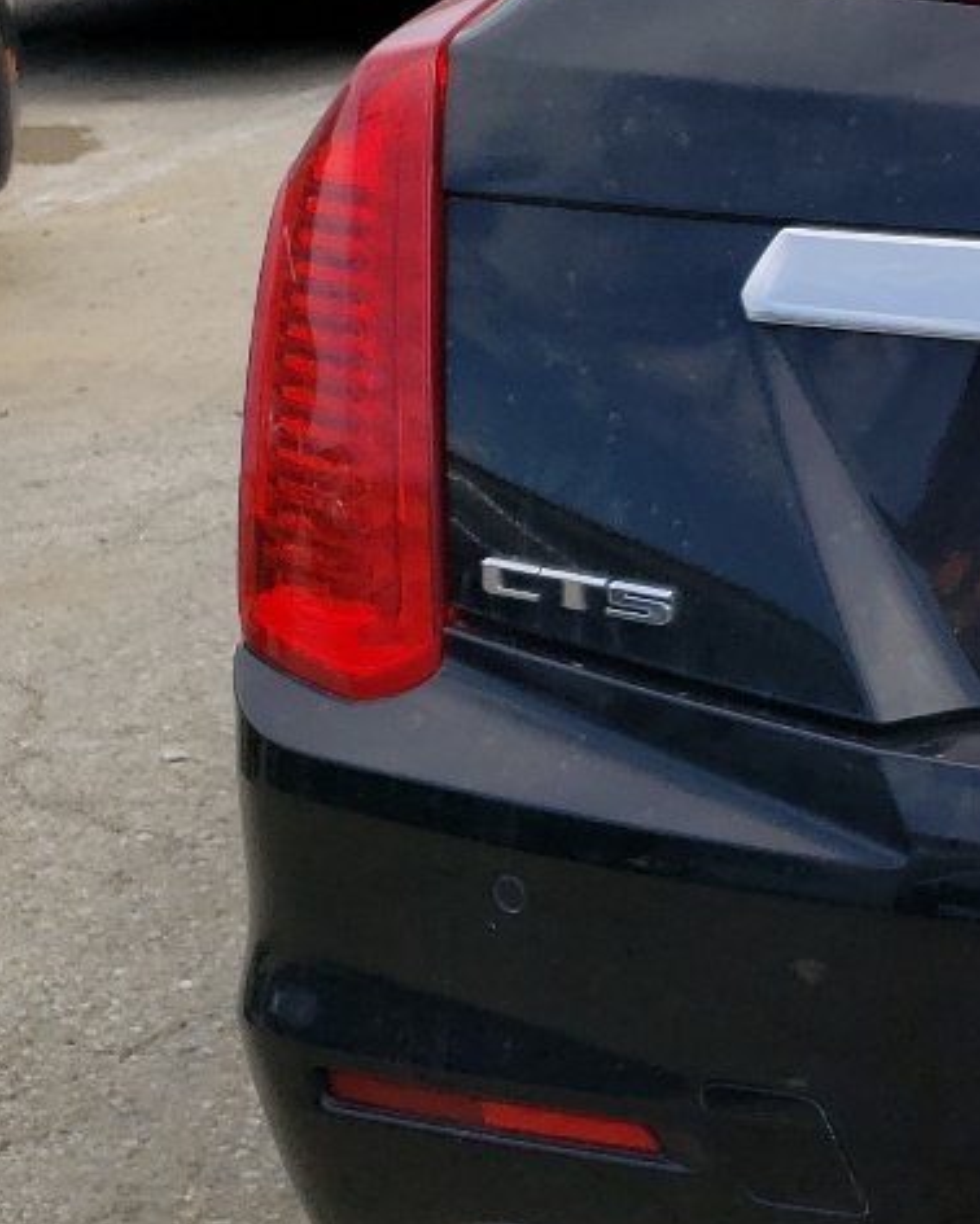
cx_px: 1644
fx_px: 3116
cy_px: 441
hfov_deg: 15.8
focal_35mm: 86
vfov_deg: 22.2
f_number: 1.5
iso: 50
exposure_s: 1/2500
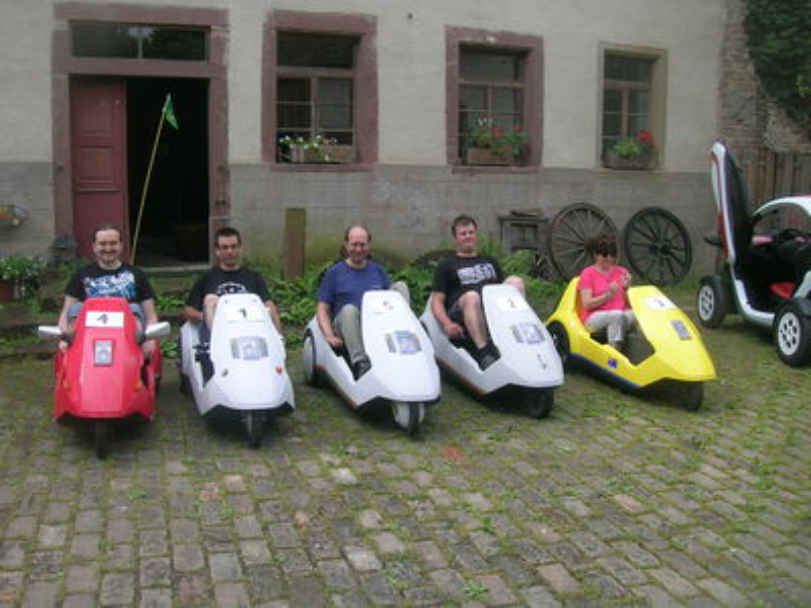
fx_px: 820
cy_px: 304
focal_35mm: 35
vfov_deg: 40.7
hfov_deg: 52.6
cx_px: 406
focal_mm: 5.4
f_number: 4.8
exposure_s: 1/152
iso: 50
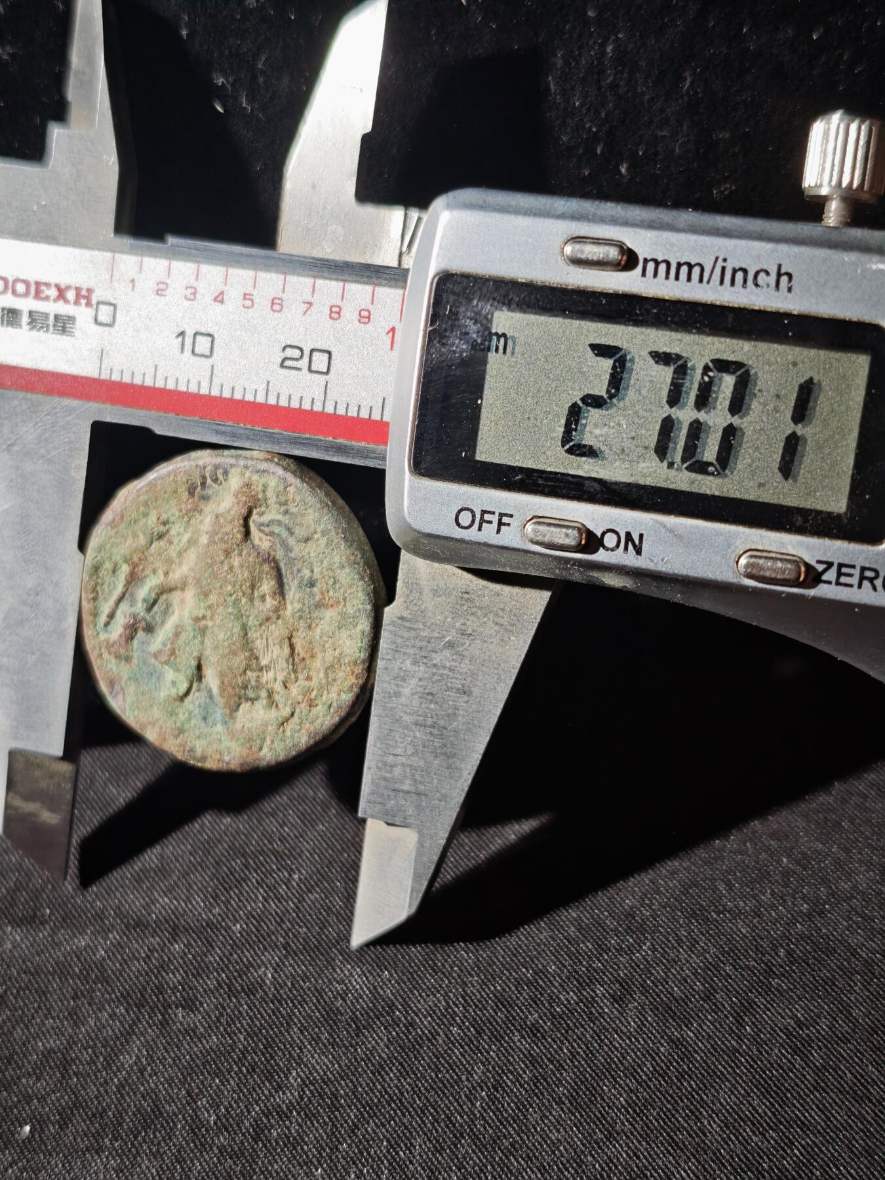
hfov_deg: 29.1
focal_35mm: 50
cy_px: 590
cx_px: 442
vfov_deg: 38.2
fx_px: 1704
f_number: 1.63
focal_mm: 5.85
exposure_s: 1/100
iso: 64
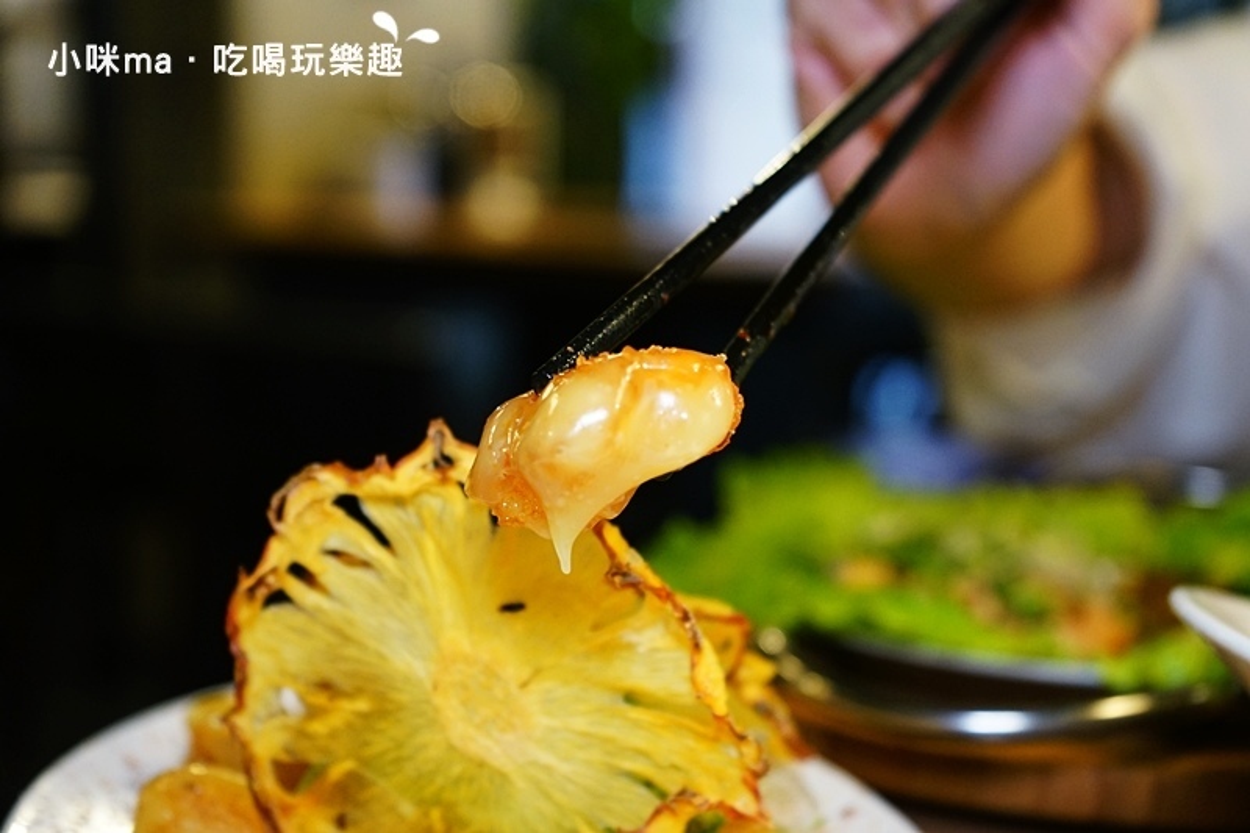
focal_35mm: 56
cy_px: 416
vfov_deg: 24.2
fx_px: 1944
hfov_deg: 35.6
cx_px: 625
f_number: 5
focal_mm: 56
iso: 2500
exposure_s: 1/60
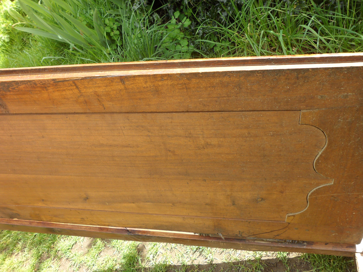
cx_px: 182
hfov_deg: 56.8
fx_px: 336
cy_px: 136
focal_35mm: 32
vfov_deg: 44.2
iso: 80
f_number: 3.7
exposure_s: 1/125
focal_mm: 5.7
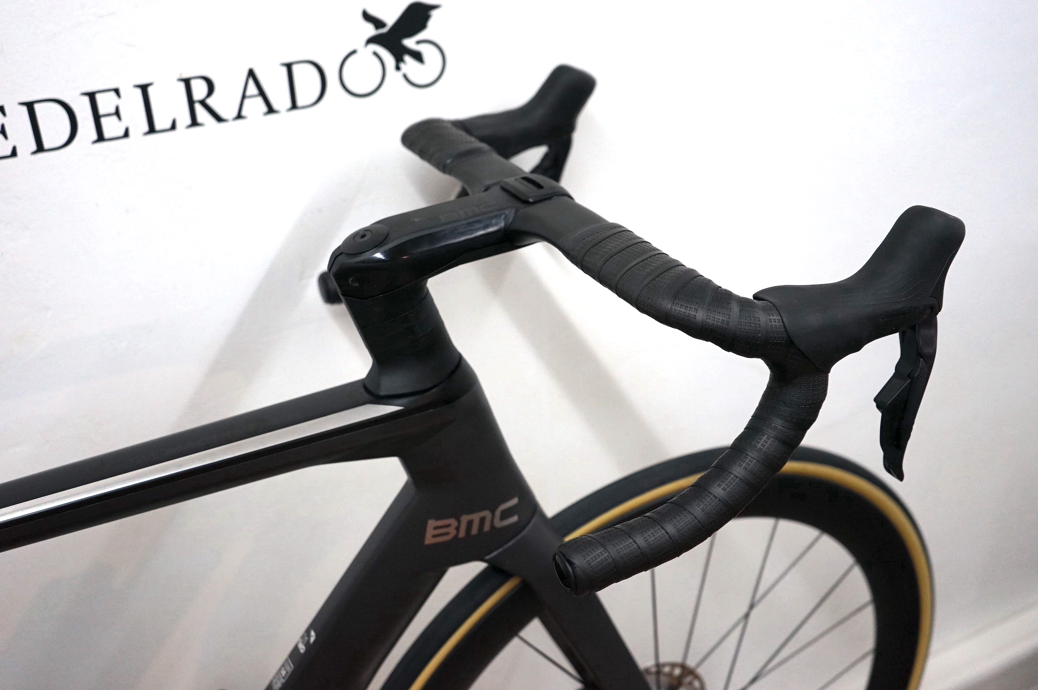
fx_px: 1037
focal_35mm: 36
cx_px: 519
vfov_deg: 36.8
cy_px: 345
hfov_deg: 53.2
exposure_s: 1/160
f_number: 4
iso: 1600
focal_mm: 36
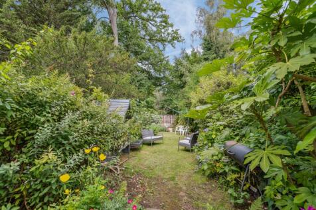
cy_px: 105
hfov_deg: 96.8
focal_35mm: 16
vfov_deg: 73.7
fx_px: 140
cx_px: 158
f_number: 5.6
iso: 640
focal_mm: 16
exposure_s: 1/500
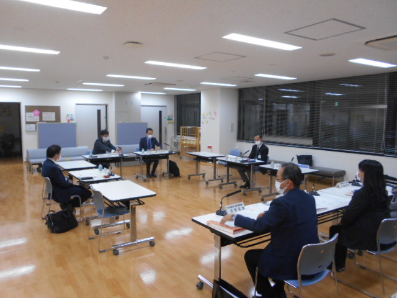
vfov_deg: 53.1
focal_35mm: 26
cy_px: 149
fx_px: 298
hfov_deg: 67.3
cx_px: 198
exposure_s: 1/30
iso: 280
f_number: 3.2
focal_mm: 4.6
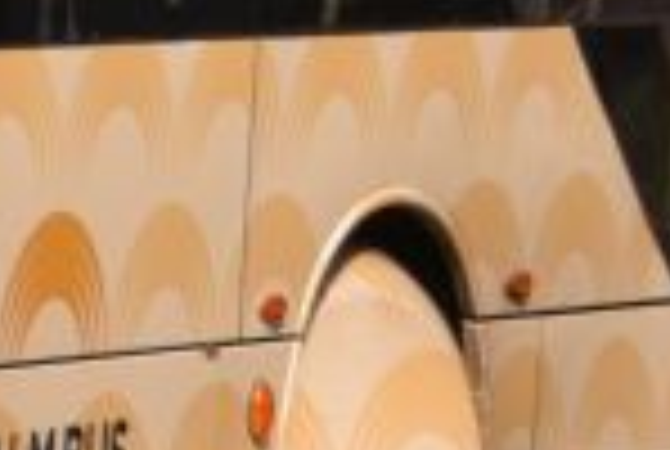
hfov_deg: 2.7
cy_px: -148
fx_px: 14154
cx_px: -533
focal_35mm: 759
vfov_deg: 1.8
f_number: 5.6
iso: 100
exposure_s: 1/500
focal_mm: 105
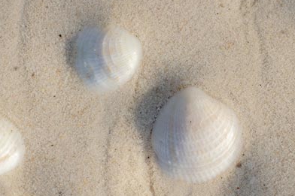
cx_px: 129
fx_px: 5021
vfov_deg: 2.2
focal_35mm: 613
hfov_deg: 3.4
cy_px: 133
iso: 640
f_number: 9
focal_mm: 400
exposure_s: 1/4000
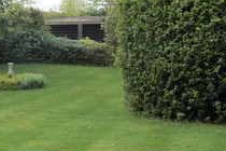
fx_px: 458
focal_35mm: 73
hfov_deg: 24.5
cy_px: 74
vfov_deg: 18.7
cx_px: -60
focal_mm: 10
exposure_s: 1/60
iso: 100
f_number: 9
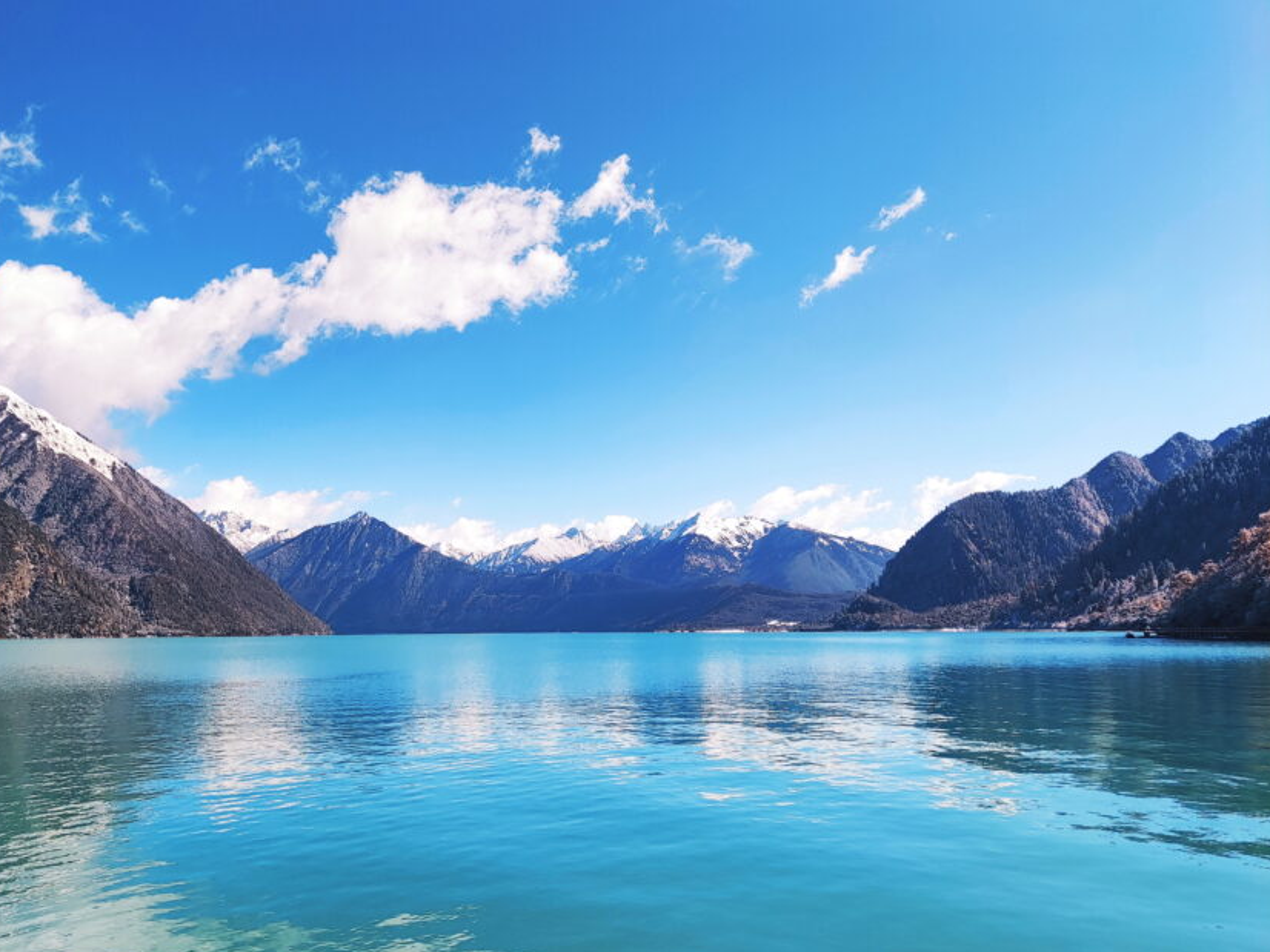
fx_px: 1137
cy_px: 540
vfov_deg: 45.3
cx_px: 498
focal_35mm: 31
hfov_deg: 57.8
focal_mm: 4.71
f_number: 1.79
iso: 50
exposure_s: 1/1469
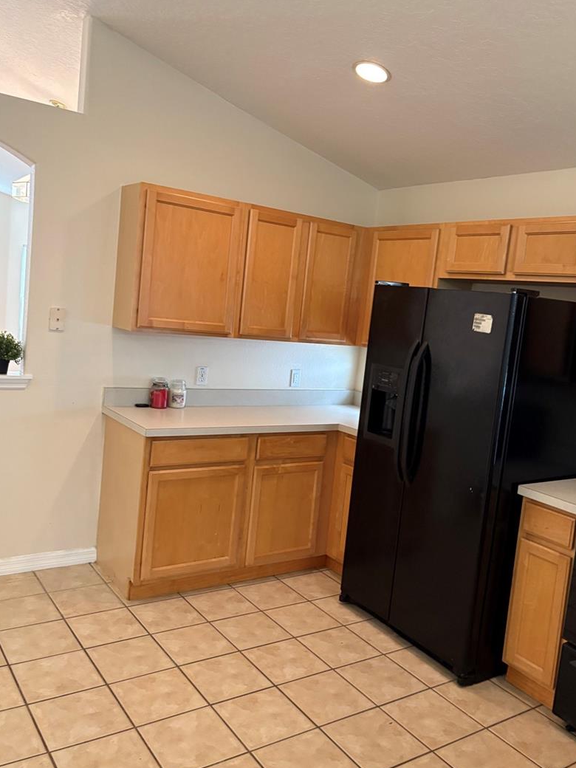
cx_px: 315
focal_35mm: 30
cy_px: 369
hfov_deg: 46.7
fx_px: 666
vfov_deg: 59.9
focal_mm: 5.96
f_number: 1.6
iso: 400
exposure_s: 1/60
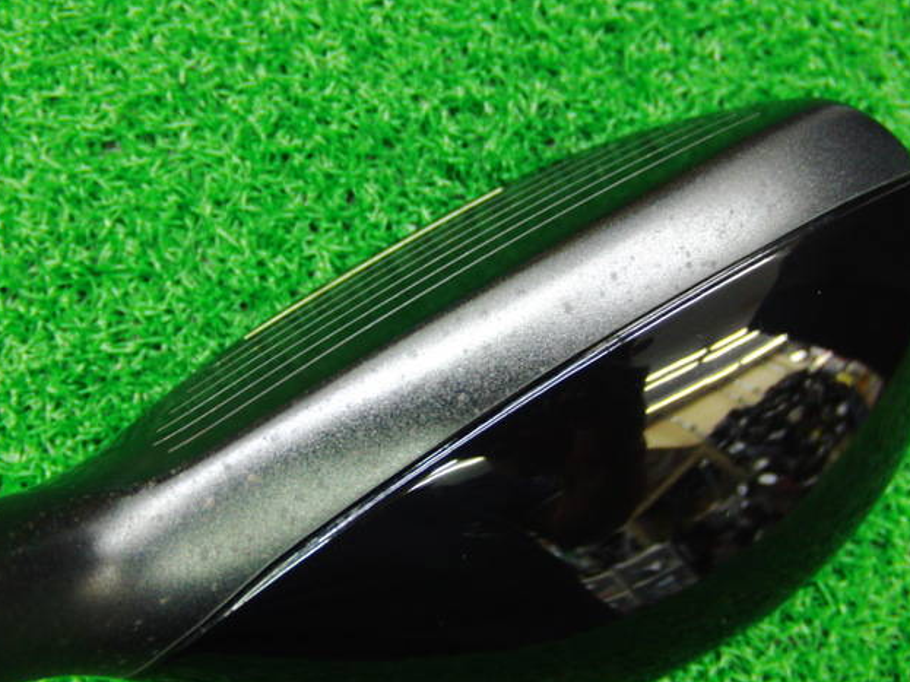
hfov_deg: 49.0
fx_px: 999
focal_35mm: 38
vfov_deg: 37.7
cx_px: 448
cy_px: 334
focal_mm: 6.42
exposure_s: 1/20
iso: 400
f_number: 3.6
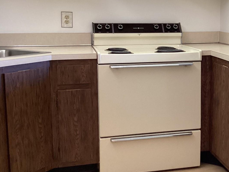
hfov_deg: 31.2
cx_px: 189
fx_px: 397
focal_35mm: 60
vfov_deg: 24.4
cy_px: 65
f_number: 2.4
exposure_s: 1/60
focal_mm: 3.3
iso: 400
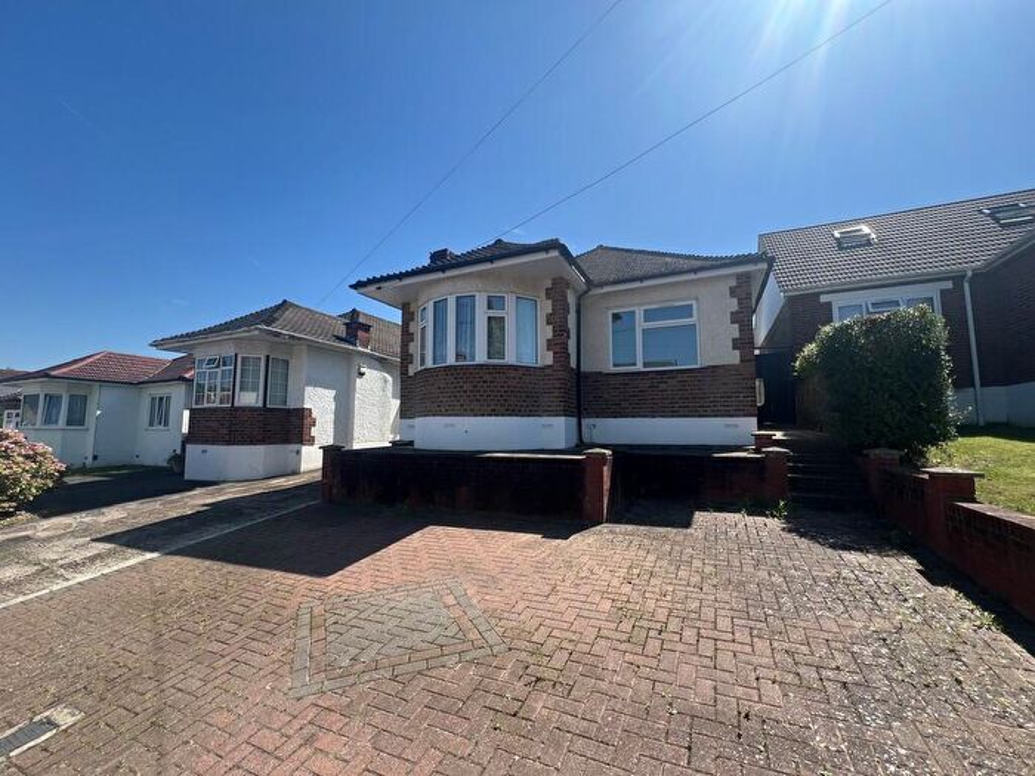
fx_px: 389
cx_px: 518
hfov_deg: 106.2
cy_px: 388
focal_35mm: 13
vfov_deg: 89.9
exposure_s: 1/986
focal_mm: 1.57
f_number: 1.8
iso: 32
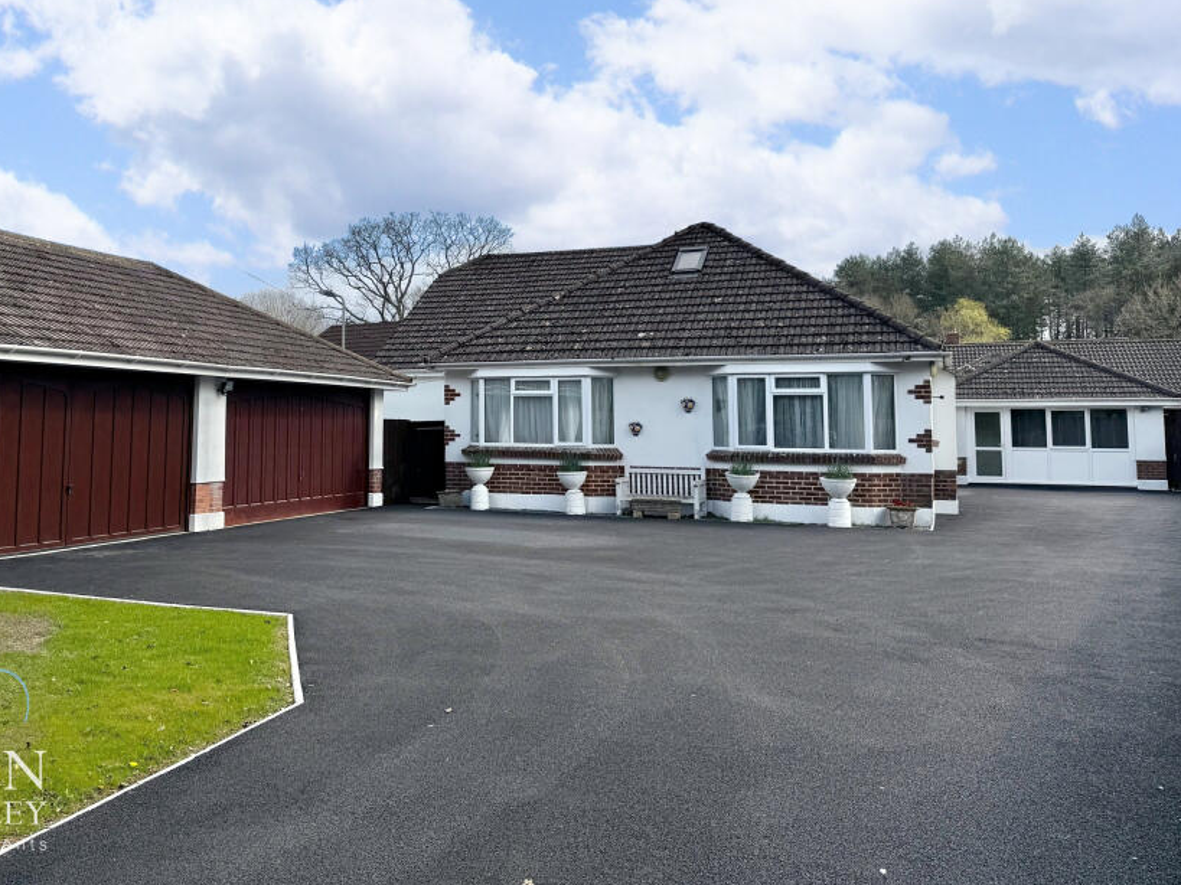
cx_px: 444
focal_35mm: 30
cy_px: 339
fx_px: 1023
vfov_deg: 46.4
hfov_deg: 59.2
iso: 80
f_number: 1.78
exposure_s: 1/5714
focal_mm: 6.76
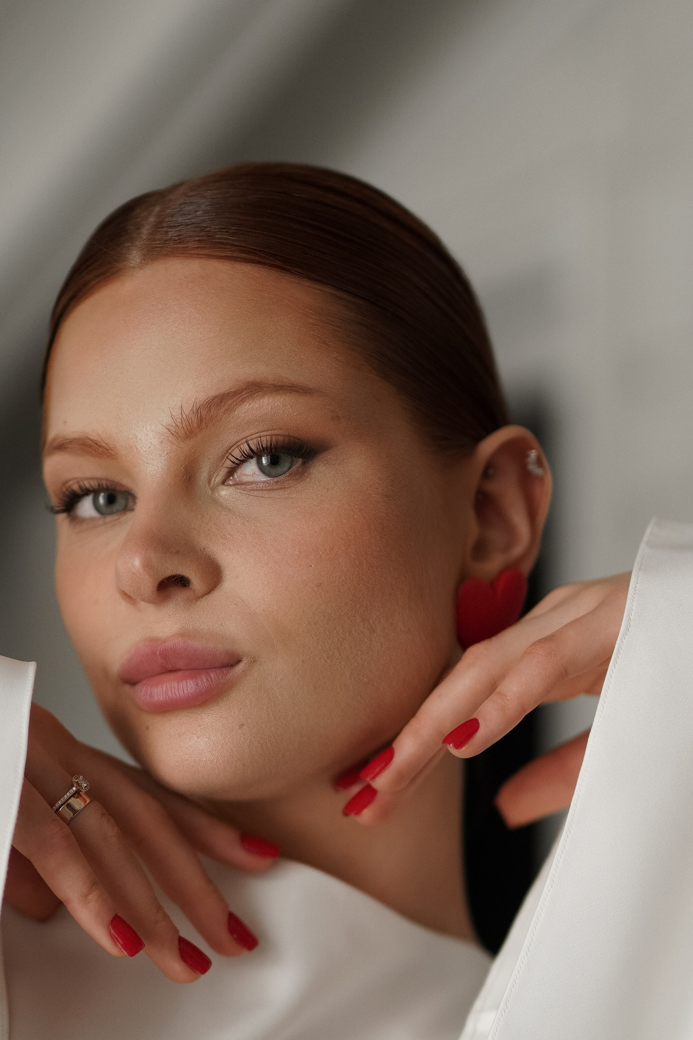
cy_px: 706
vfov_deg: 21.4
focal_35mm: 95
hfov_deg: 14.4
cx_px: 254
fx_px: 2743
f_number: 1.4
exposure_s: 1/3200
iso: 640
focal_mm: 50
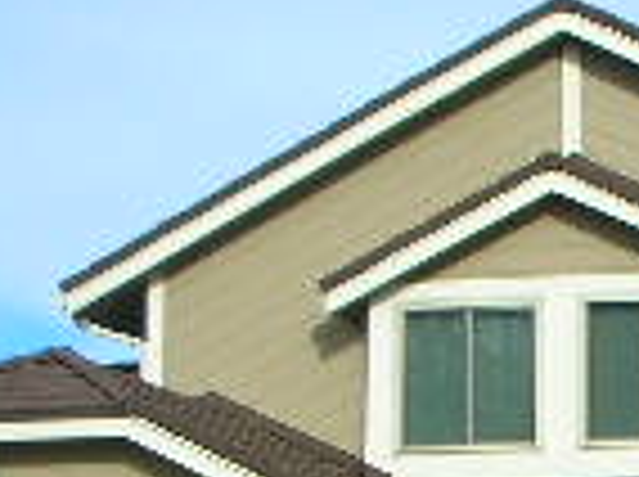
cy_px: 626
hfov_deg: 12.3
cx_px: 698
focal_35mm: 158
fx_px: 2912
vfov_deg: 9.2
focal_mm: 5.8
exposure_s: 1/134
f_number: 8.5
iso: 50
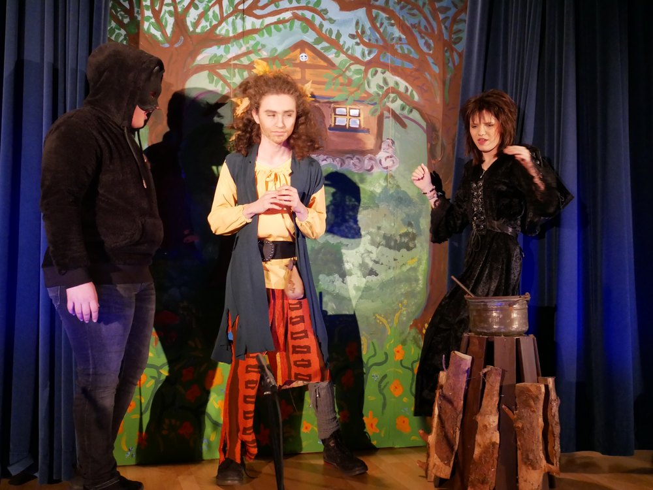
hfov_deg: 46.8
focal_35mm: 40
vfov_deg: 36.0
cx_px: 326
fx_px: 755
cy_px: 245
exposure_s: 1/60
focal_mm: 20
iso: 2500
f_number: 4.6
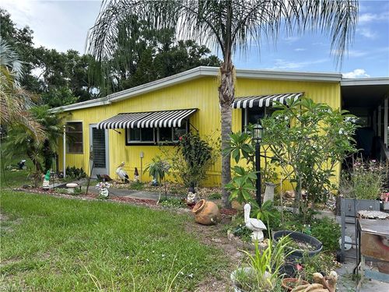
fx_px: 292
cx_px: 194
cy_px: 146
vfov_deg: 53.1
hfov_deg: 67.3
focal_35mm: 26
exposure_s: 1/894
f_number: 1.5
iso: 50
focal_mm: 5.7
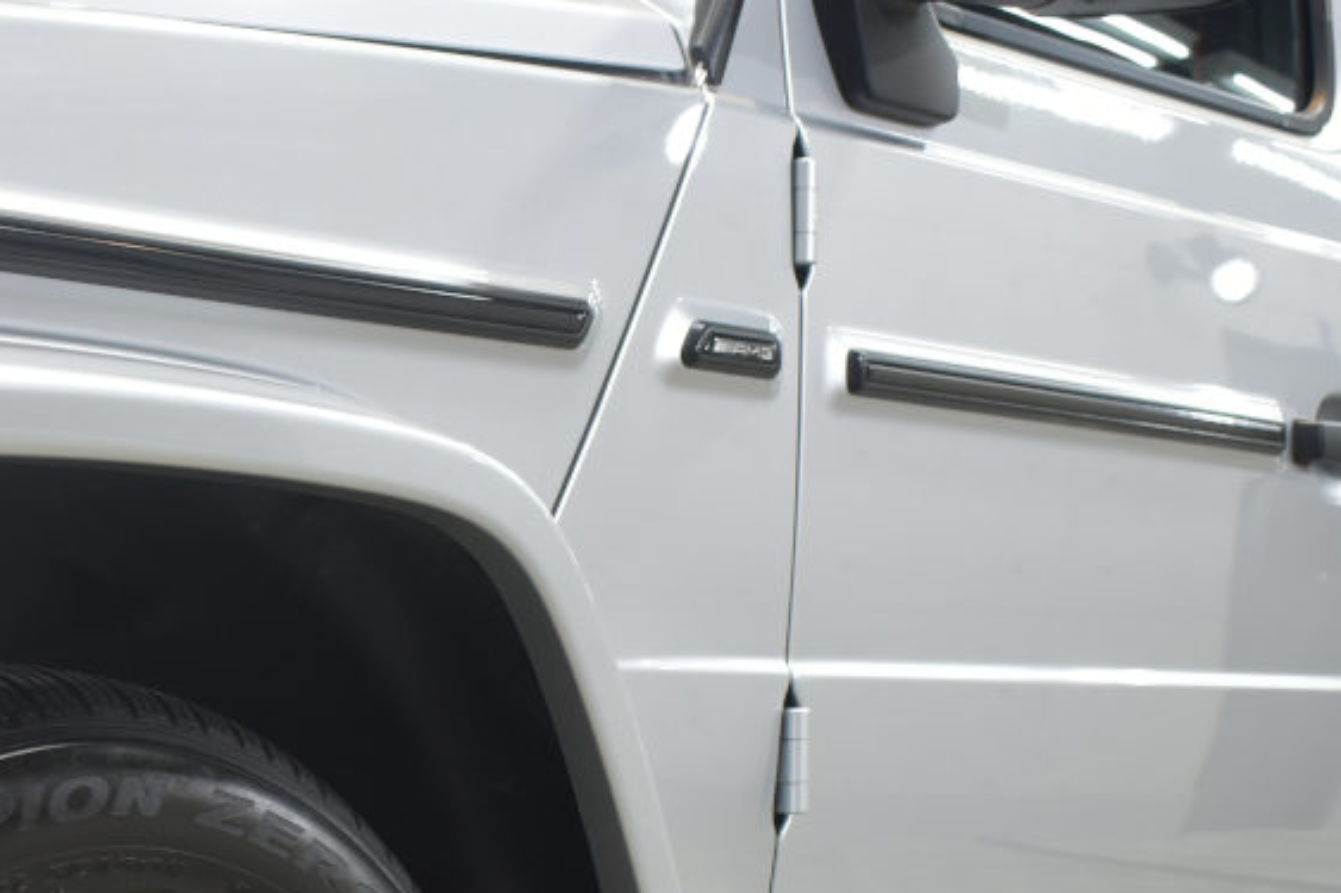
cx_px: 198
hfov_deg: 22.7
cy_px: 783
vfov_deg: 15.4
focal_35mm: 88
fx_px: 3277
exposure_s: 1/50
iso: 400
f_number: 3.8
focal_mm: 22
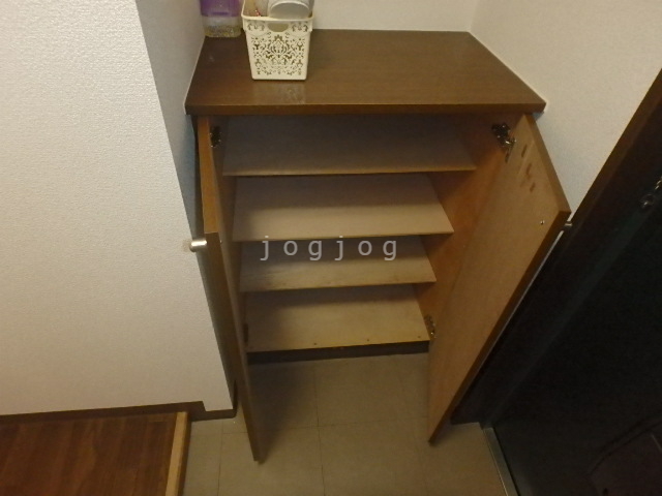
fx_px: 402
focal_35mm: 21
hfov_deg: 79.0
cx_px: 331
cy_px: 248
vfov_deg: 63.4
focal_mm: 3.7
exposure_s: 1/20
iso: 1600
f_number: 3.5
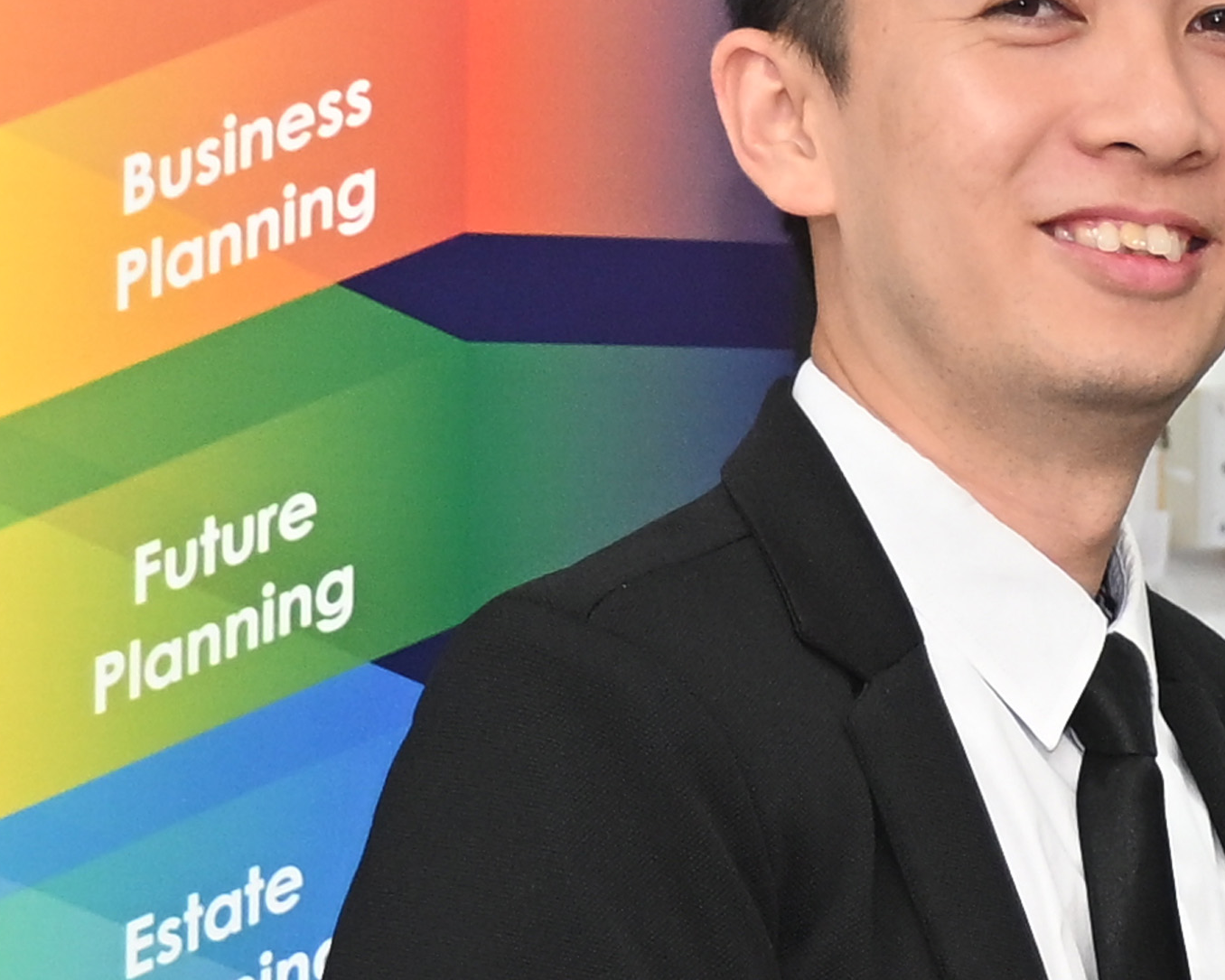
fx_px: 6708
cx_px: 1613
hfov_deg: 10.2
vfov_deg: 8.3
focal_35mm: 185
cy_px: 843
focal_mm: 32
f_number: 4.5
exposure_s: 1/125
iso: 640
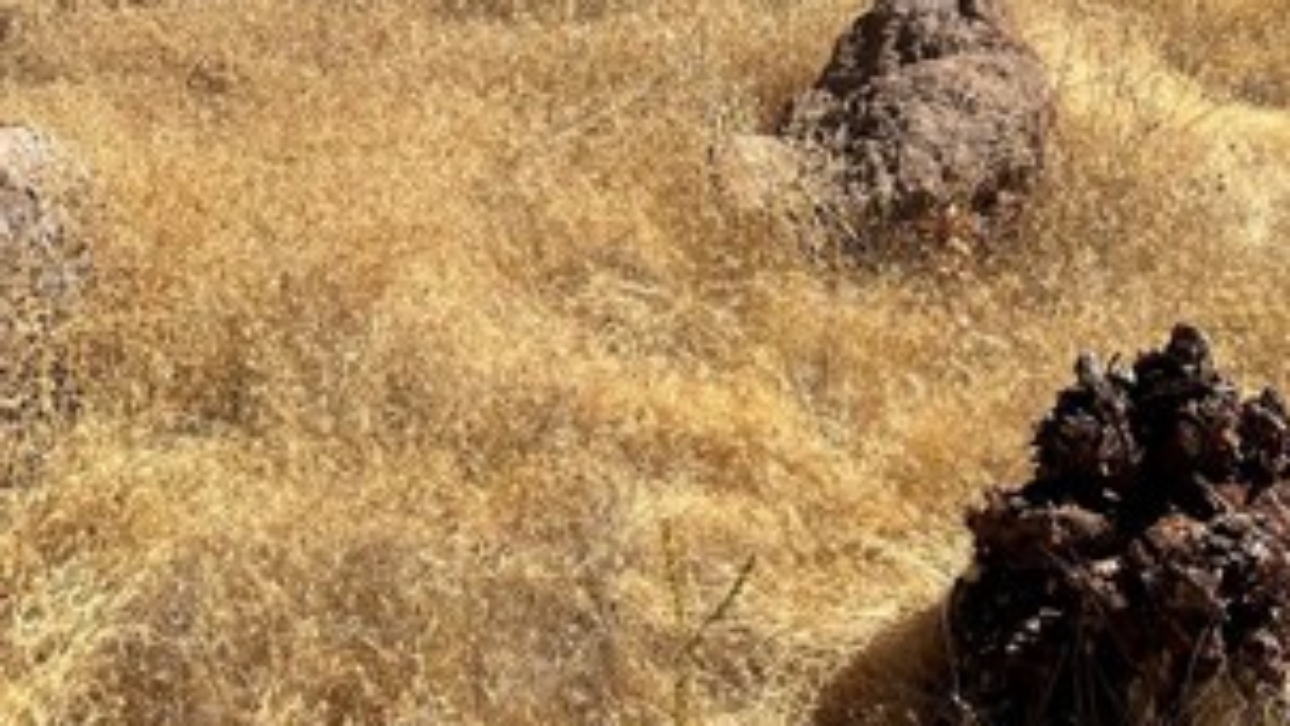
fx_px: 1881
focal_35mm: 55
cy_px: -93
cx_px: 772
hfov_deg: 37.7
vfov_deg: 20.7
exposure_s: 1/4348
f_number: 1.78
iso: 80
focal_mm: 6.86
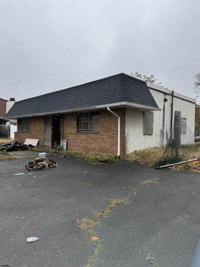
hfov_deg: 56.8
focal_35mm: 24
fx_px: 185
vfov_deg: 71.6
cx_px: 100
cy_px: 134
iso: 80
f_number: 1.78
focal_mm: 6.76
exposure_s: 1/1026
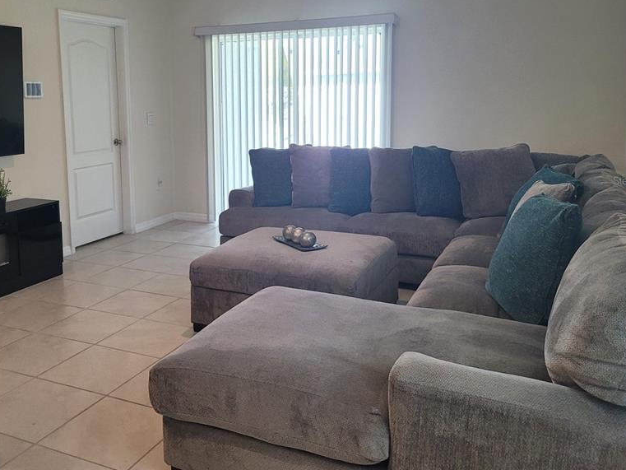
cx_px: 242
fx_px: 633
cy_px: 180
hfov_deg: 52.2
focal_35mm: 35
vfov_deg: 40.5
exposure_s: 1/120
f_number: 1.8
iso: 160
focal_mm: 5.4
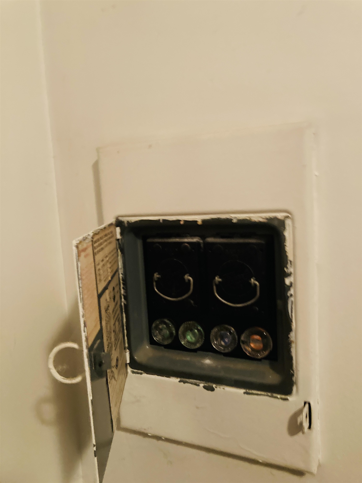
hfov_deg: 49.7
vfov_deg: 63.4
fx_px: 390
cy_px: 242
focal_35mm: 28
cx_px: 181
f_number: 1.8
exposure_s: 1/20
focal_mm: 3.99
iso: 640
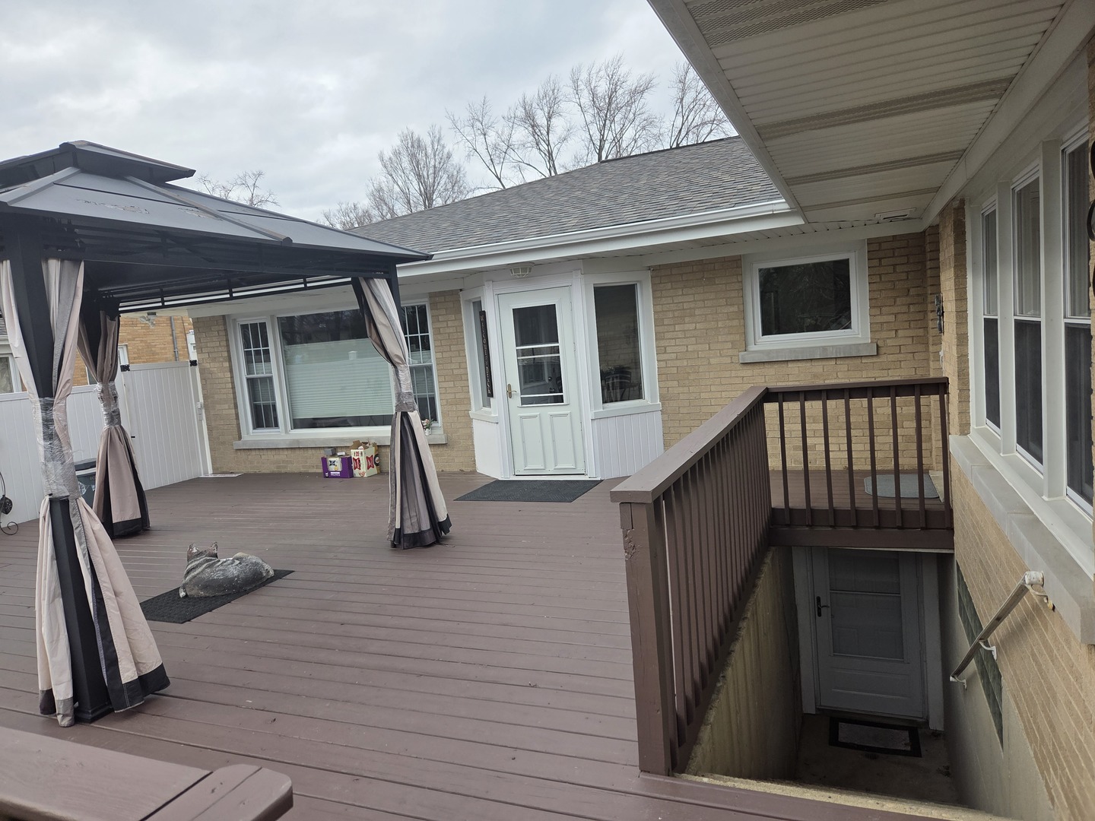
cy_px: 410
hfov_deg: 73.9
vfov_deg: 58.9
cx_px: 548
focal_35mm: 23
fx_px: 728
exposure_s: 1/2436
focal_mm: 5.4
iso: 80
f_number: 1.8
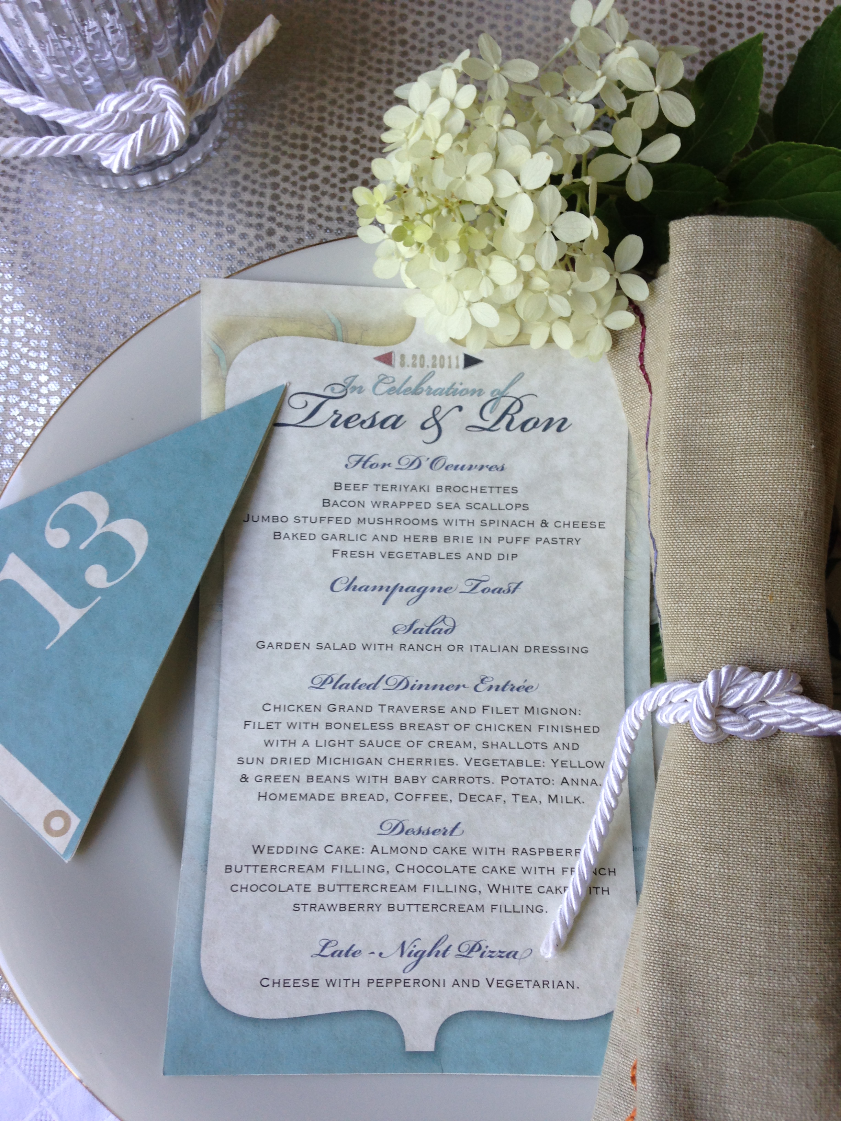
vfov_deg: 55.4
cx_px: 420
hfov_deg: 42.9
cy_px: 560
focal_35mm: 33
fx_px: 1069
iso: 50
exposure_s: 1/24
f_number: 2.4
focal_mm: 4.12
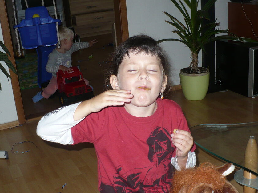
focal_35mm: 53
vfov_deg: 27.3
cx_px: 130
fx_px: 395
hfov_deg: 36.2
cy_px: 135
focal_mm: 6.1
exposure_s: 1/30
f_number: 2.8
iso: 125
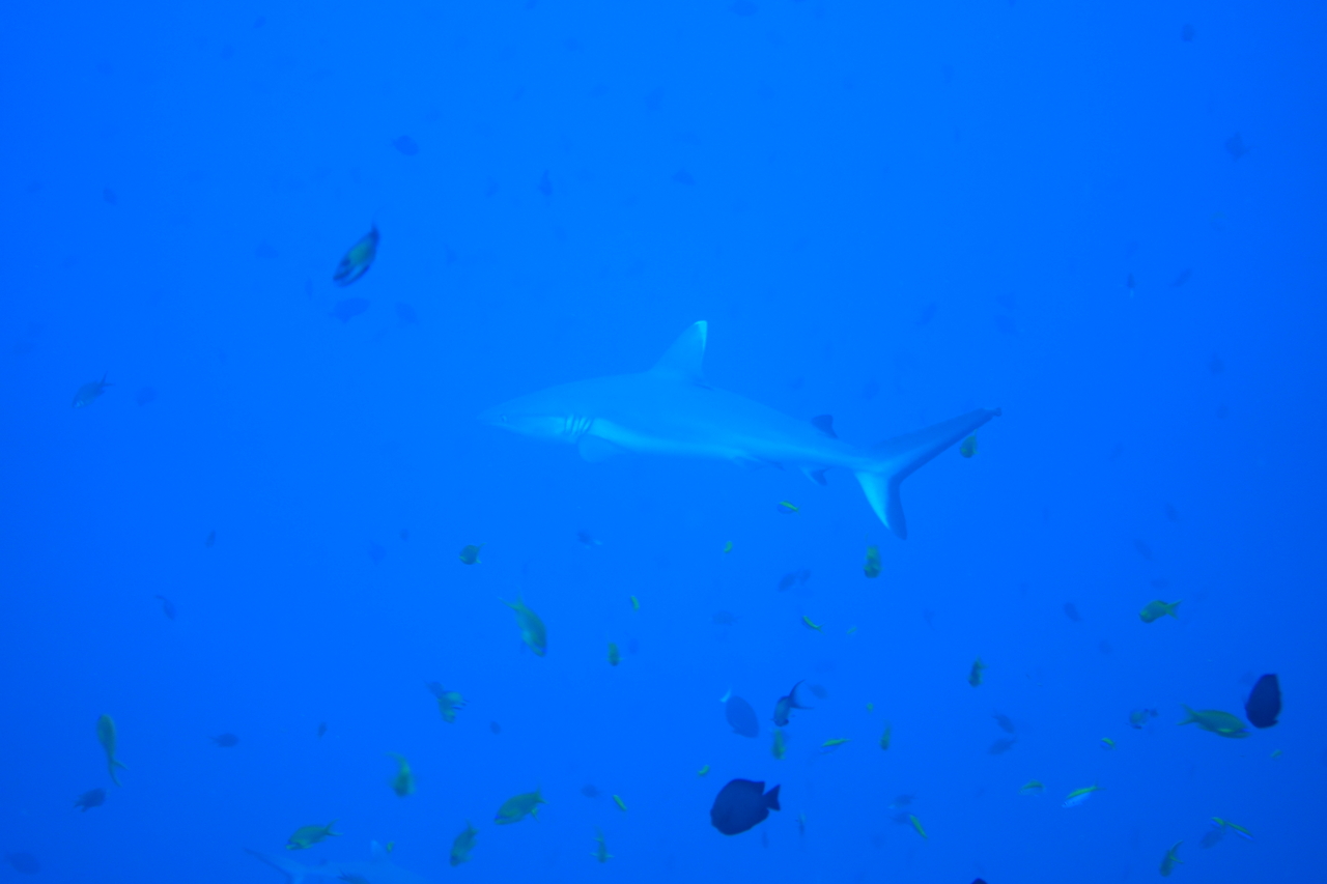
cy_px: 442
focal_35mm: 70
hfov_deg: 28.8
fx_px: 2580
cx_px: 664
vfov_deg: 19.5
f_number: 2.8
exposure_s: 1/80
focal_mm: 25.7
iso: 160
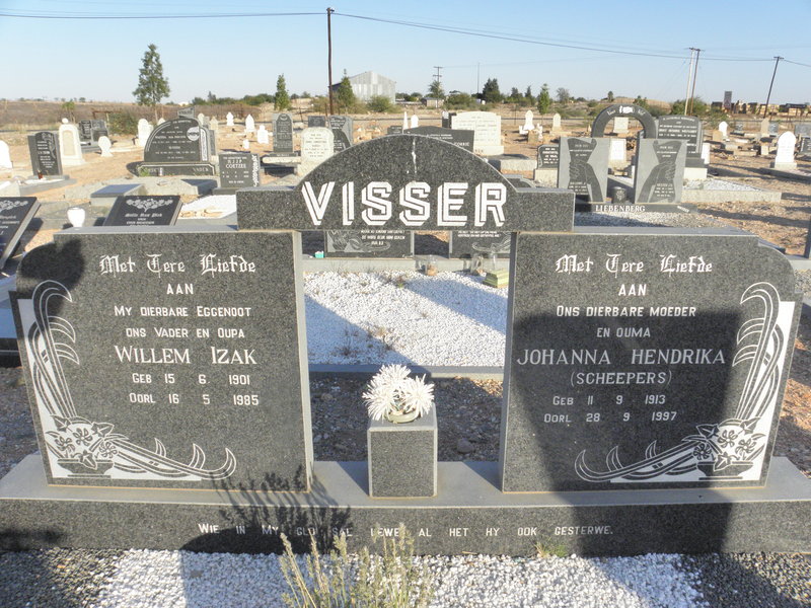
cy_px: 304
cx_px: 406
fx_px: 609
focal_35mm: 26
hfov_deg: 67.3
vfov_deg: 53.1
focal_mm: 4.6
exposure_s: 1/500
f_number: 6.3
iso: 200
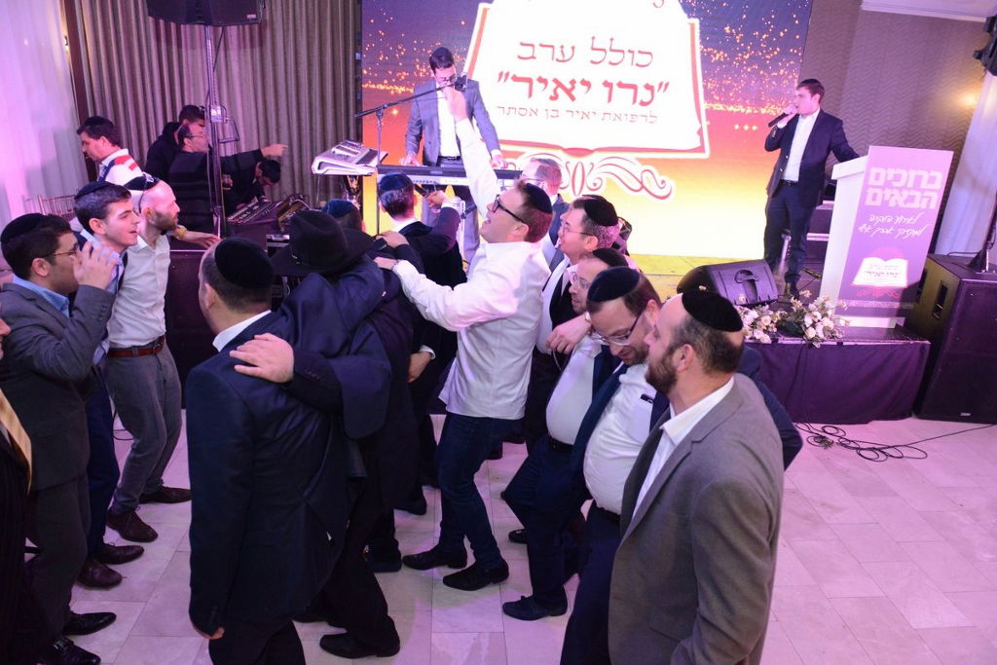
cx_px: 498
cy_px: 332
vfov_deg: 53.1
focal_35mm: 24
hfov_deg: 73.7
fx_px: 665
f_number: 5.6
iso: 4000
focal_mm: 24
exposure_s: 1/125
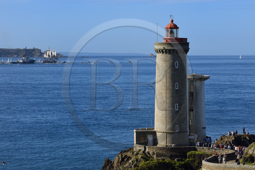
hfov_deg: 13.7
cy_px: 85
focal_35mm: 150
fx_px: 1062
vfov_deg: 9.1
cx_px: 128
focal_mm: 150
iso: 200
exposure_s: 1/250
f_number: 14
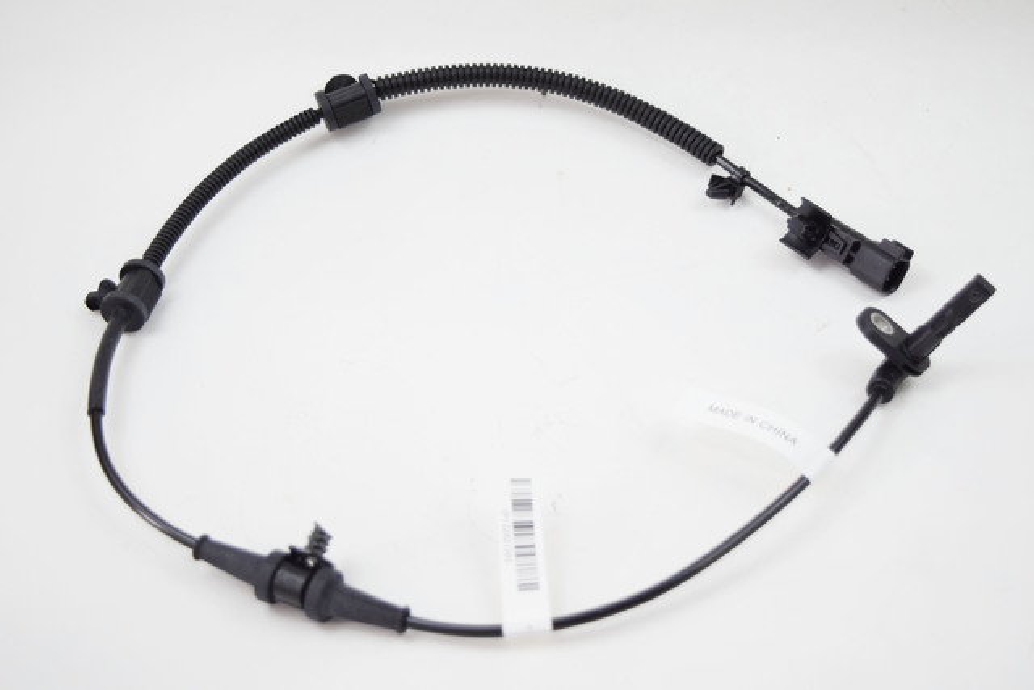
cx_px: 517
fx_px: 1551
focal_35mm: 54
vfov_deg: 25.1
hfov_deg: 36.9
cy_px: 345
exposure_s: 1/60
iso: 1000
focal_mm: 36
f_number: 4.8
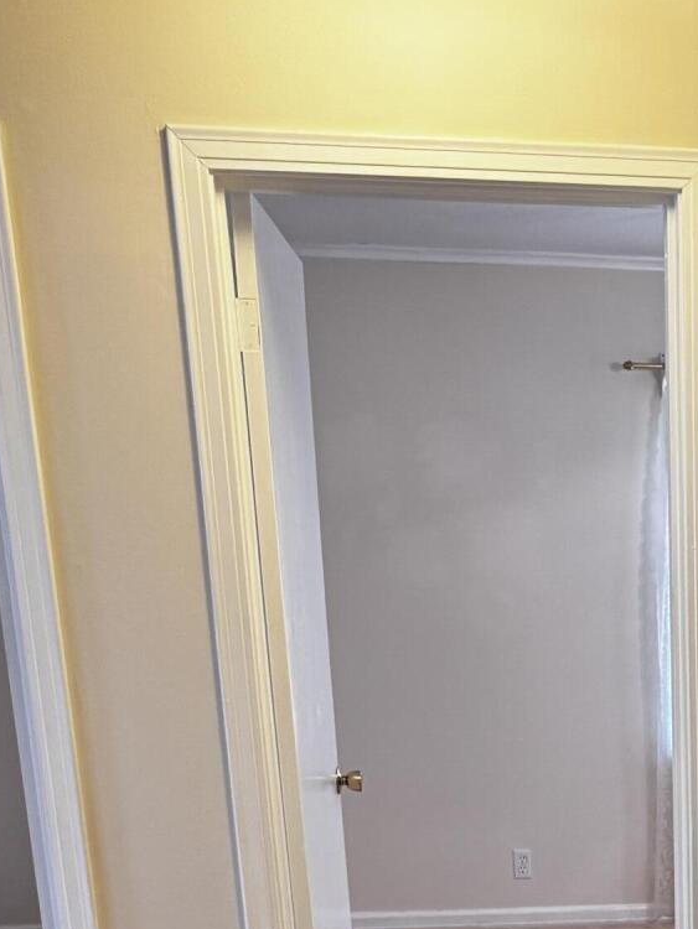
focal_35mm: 64
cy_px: 1174
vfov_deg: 26.2
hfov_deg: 21.7
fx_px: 1720
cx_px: 779
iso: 160
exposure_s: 1/60
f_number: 1.78
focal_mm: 6.76
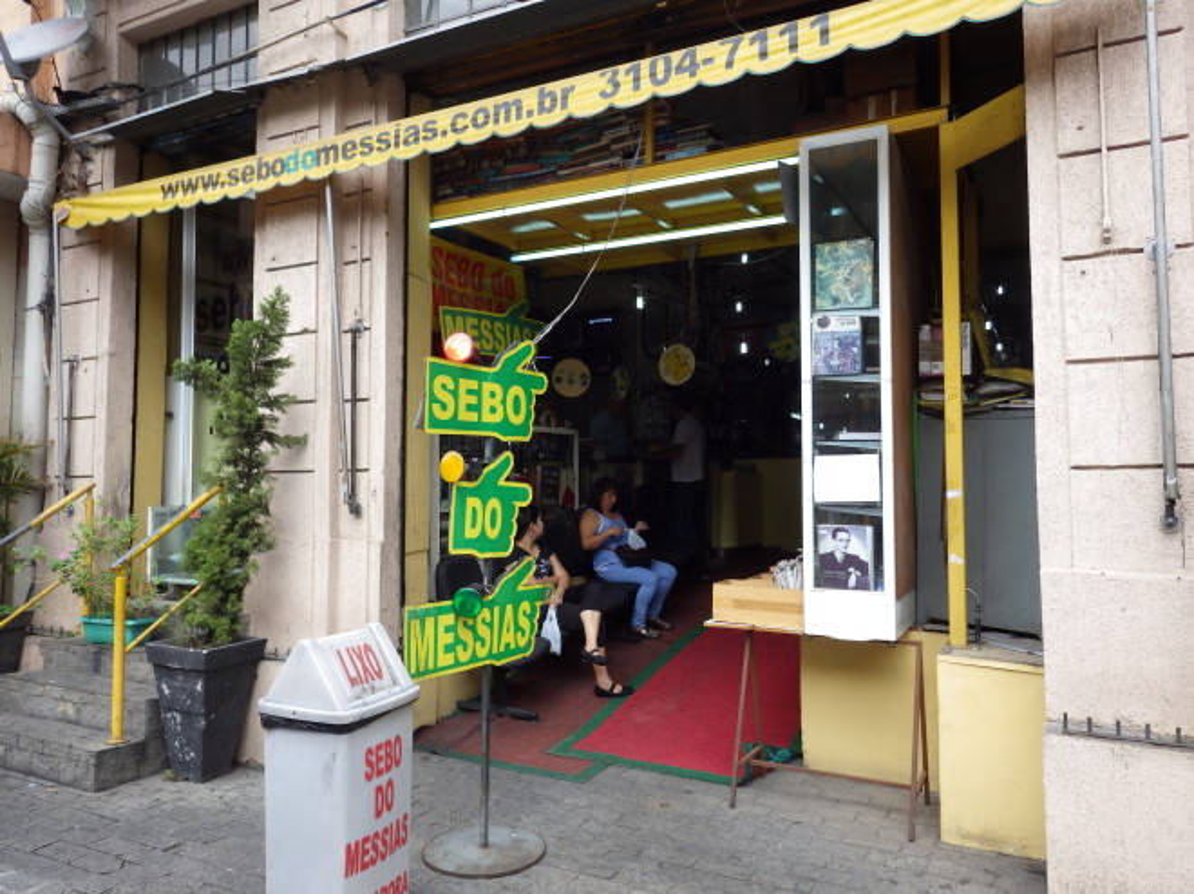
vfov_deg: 54.8
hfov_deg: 69.4
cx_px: 597
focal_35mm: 25
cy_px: 447
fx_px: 862
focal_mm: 4.5
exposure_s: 1/500
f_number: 2.8
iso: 125
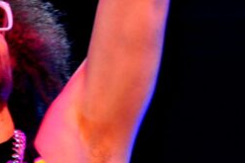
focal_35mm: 414
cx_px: 61
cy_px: 87
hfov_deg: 5.0
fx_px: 2819
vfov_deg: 3.3
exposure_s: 1/100
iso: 2000
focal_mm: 112
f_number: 6
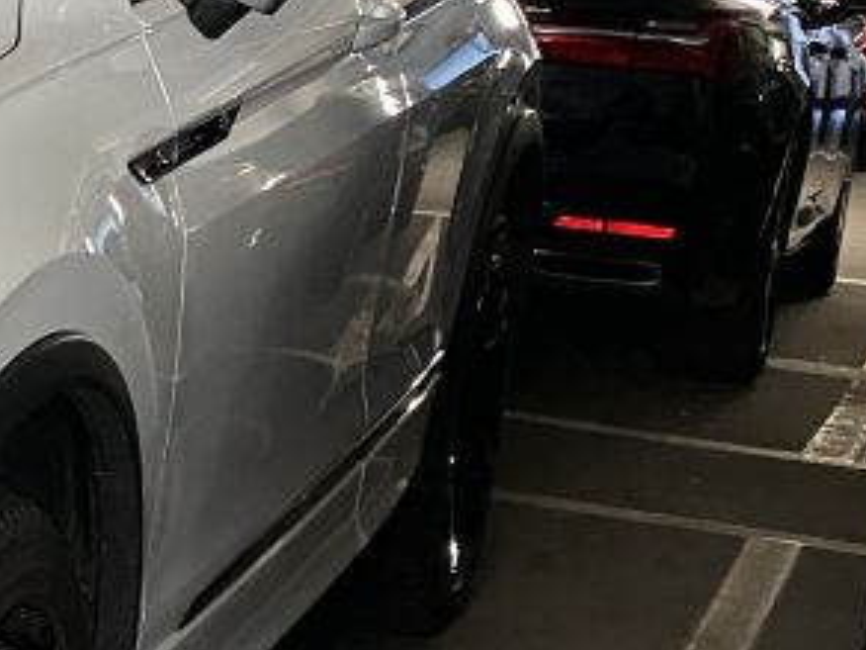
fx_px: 2852
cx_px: -810
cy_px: 368
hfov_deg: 14.6
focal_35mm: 114
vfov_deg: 13.0
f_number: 1.8
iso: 320
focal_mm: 4.25
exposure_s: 1/50
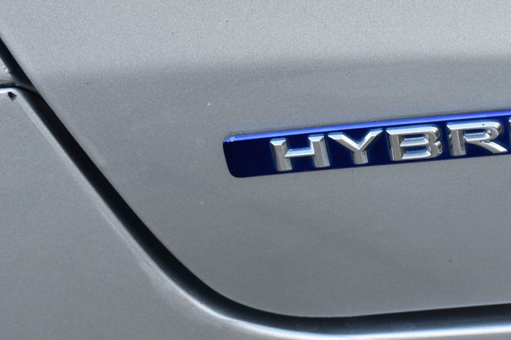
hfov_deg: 19.2
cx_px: 340
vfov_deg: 12.9
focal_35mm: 106
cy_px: 239
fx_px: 1503
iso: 400
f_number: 8
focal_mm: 48
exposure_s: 1/80
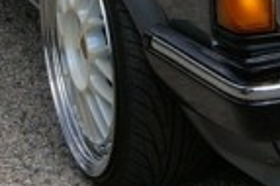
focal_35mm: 335
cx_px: 335
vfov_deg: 4.0
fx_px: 2603
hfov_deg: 6.1
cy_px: -267
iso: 200
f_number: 6.7
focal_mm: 40
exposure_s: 1/500
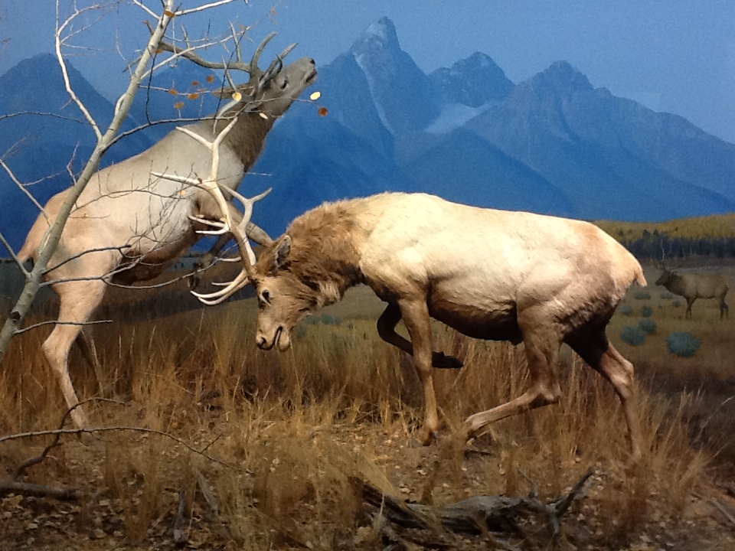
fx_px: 934
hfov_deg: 42.9
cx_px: 368
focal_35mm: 44
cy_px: 276
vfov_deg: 32.9
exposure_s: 1/30
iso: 80
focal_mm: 2.03
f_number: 2.4
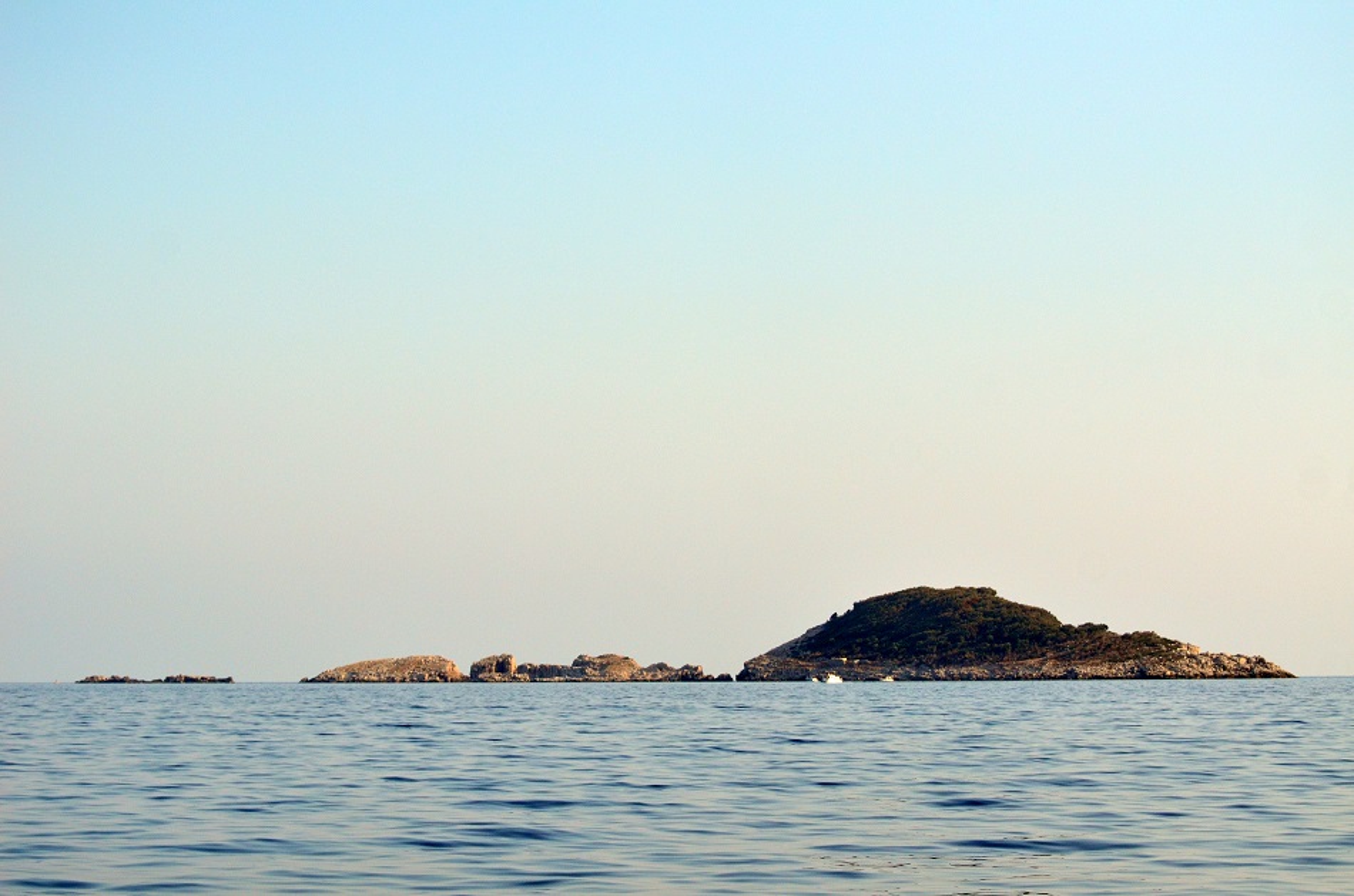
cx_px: 677
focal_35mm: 105
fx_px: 3941
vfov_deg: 13.0
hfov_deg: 19.5
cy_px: 448
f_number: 5
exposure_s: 1/4000
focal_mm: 70
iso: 640
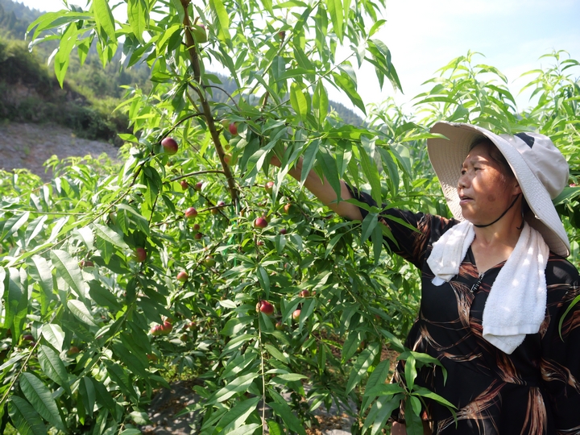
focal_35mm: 24
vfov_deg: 56.8
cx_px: 290
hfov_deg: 71.6
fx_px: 402
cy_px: 218
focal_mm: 12
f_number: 3.5
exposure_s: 1/5000
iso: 2000
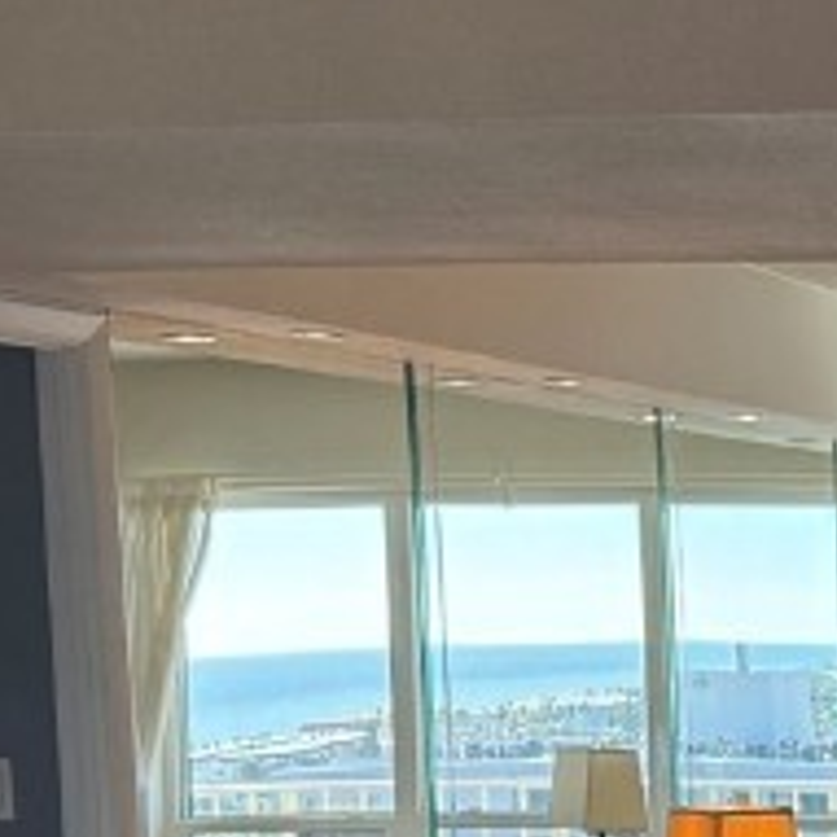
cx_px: 1499
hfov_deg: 13.7
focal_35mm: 114
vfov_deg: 14.8
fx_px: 3119
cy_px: 1004
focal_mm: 6.76
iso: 160
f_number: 1.78
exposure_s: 1/185
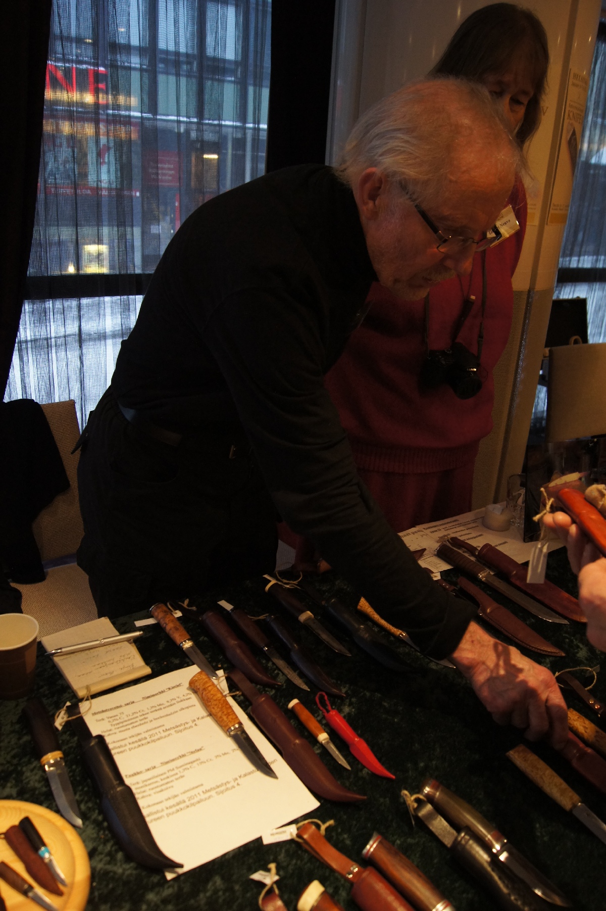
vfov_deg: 67.4
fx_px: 682
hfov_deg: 47.9
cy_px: 456
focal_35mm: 27
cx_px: 303
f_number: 5
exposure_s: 1/40
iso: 800
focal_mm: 18
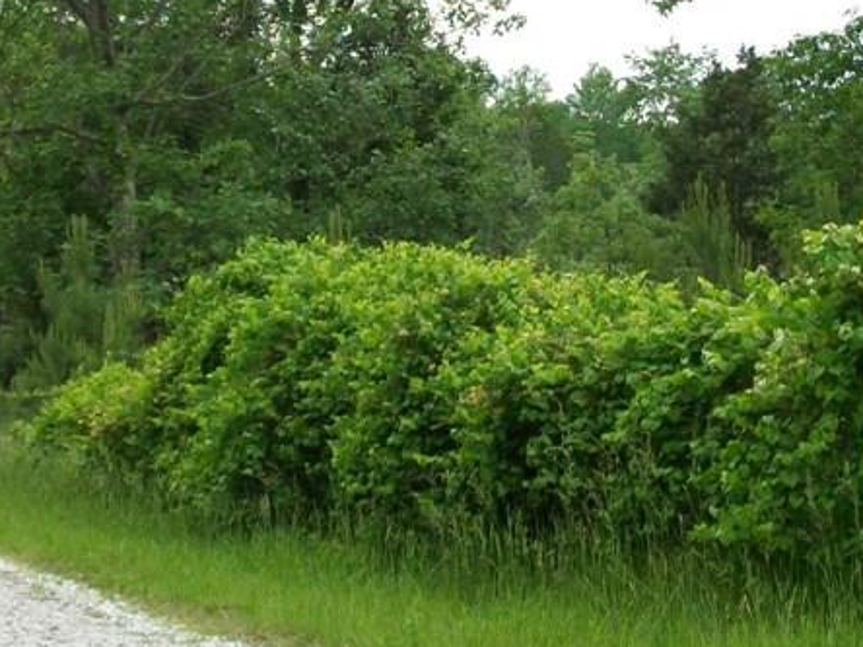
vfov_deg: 17.6
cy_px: 105
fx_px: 2069
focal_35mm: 83
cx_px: 356
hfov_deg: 23.5
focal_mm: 6
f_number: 2.7
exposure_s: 1/500
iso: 64
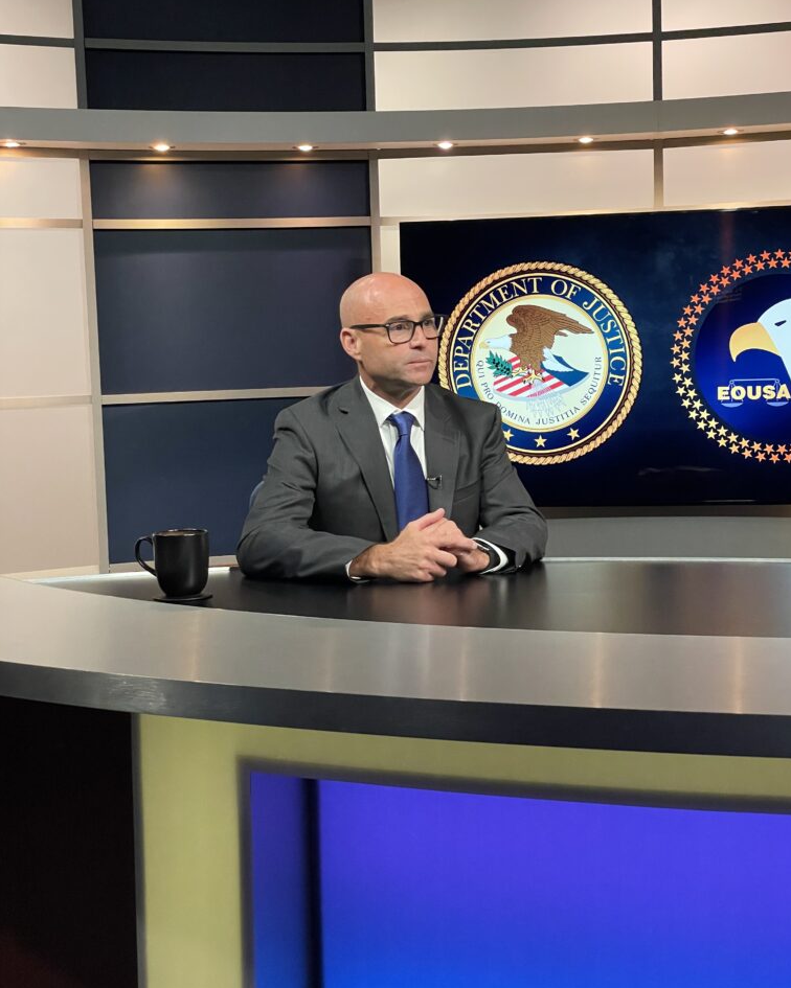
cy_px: 456
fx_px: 1609
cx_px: 401
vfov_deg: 34.1
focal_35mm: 55
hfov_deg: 27.6
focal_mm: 6
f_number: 2
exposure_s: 1/57
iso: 500
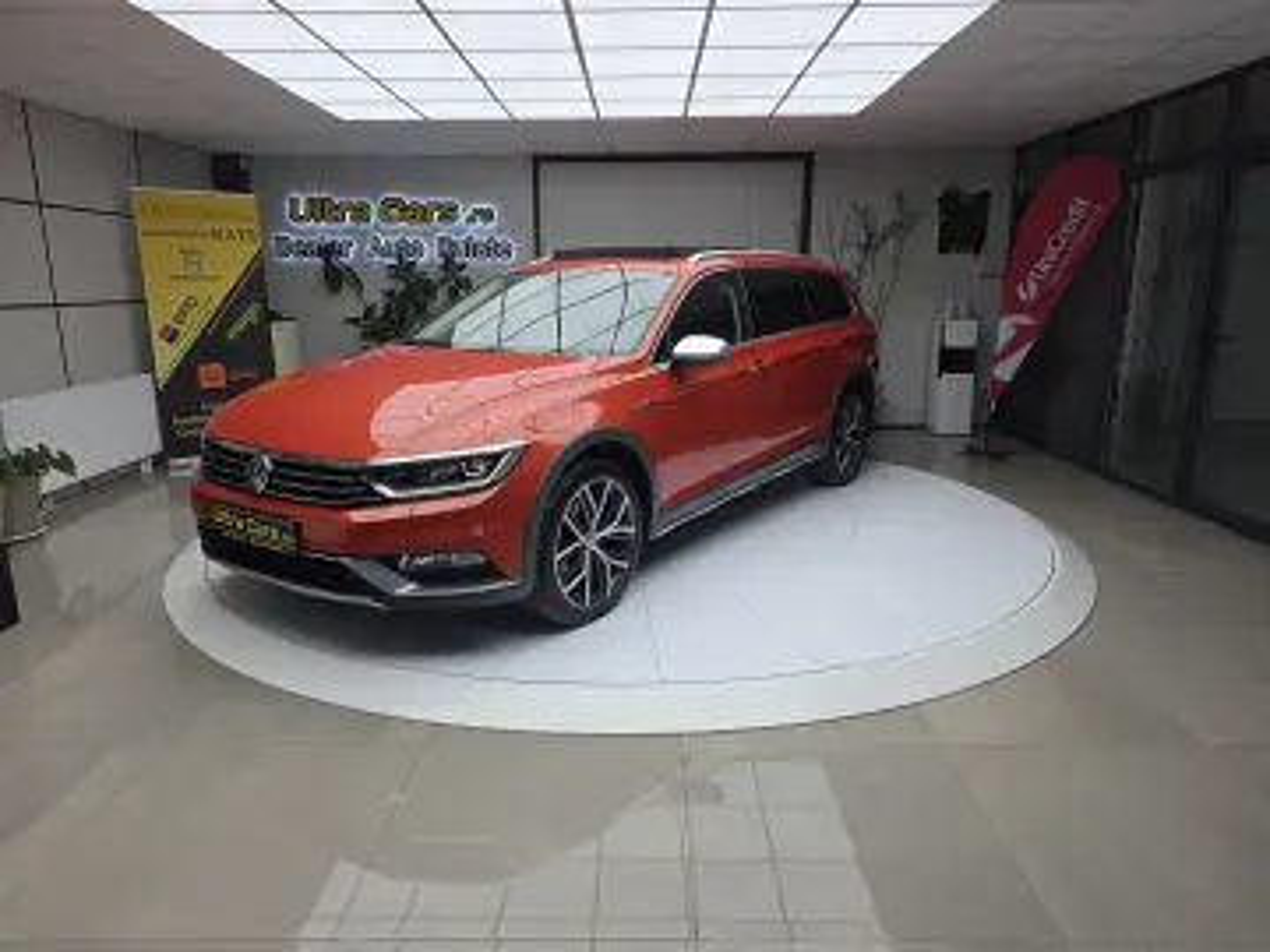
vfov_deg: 58.9
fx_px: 844
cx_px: 635
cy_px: 476
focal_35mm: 23
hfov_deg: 73.9
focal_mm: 6.25
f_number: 1.7
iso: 12
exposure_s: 1/108
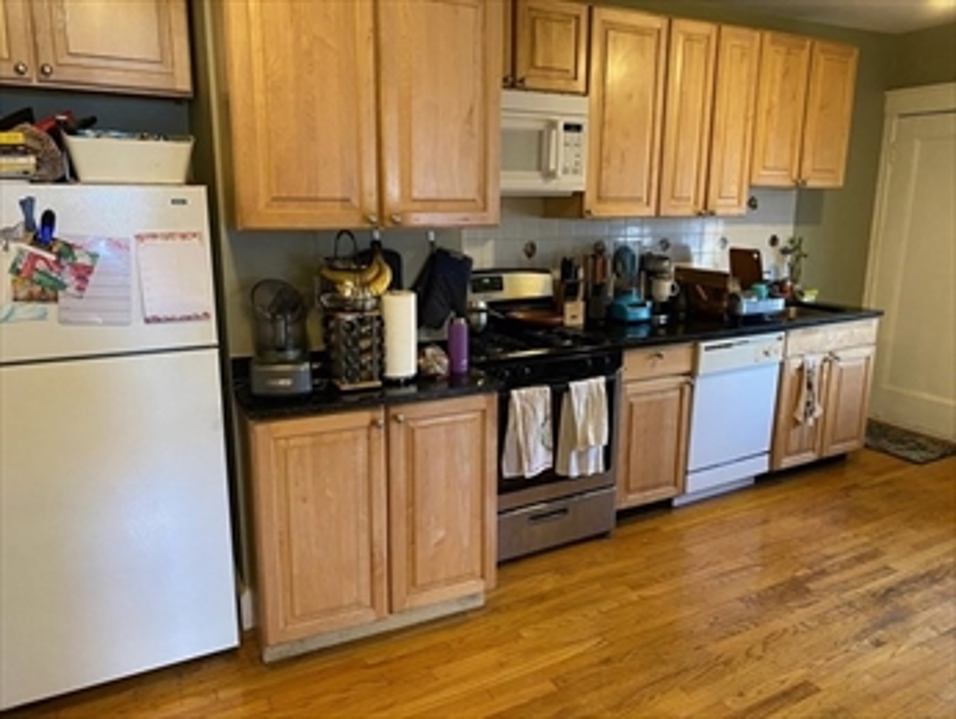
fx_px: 719
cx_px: 478
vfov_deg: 53.1
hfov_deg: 67.3
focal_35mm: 26
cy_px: 360
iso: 400
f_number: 1.8
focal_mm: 4.25
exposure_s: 1/60
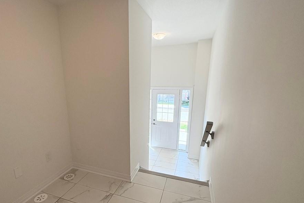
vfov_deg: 70.1
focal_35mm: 17
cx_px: 132
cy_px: 116
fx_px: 144
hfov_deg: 92.8
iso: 100
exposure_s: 1/127
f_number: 2.2
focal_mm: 2.22
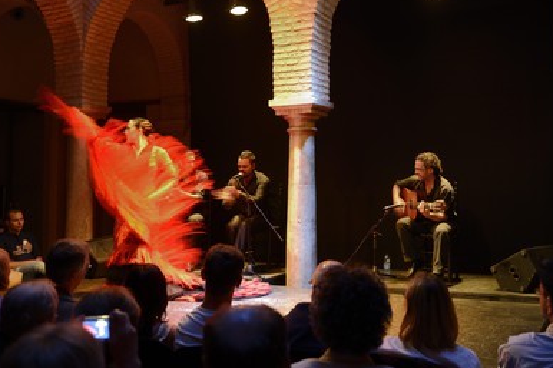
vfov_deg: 35.9
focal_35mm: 37
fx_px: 568
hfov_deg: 51.9
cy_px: 179
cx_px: 288
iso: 1600
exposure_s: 1/6
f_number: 3.2
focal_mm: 34
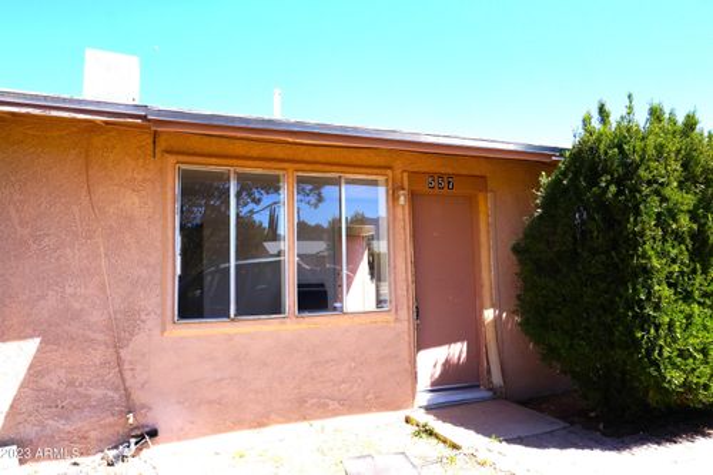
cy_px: 238
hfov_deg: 73.8
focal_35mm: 24
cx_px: 356
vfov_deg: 53.1
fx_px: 475
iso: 100
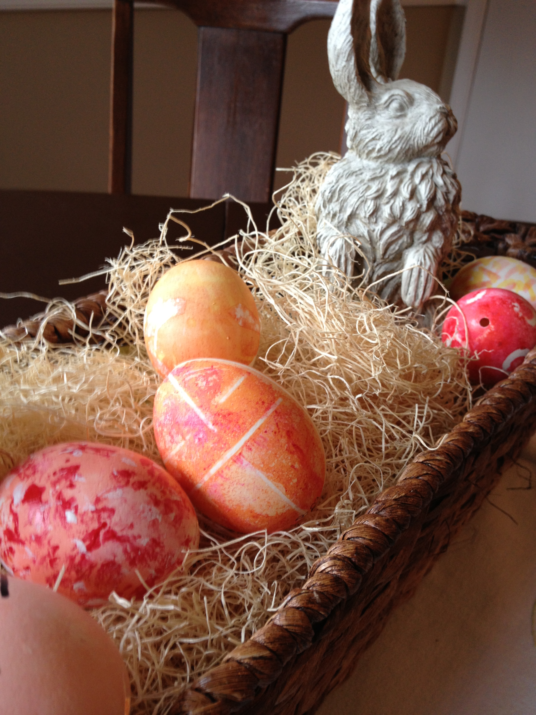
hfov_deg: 40.7
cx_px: 268
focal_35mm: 35
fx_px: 723
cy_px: 358
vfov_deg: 52.6
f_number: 2.4
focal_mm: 4.28
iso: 80
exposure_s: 1/20
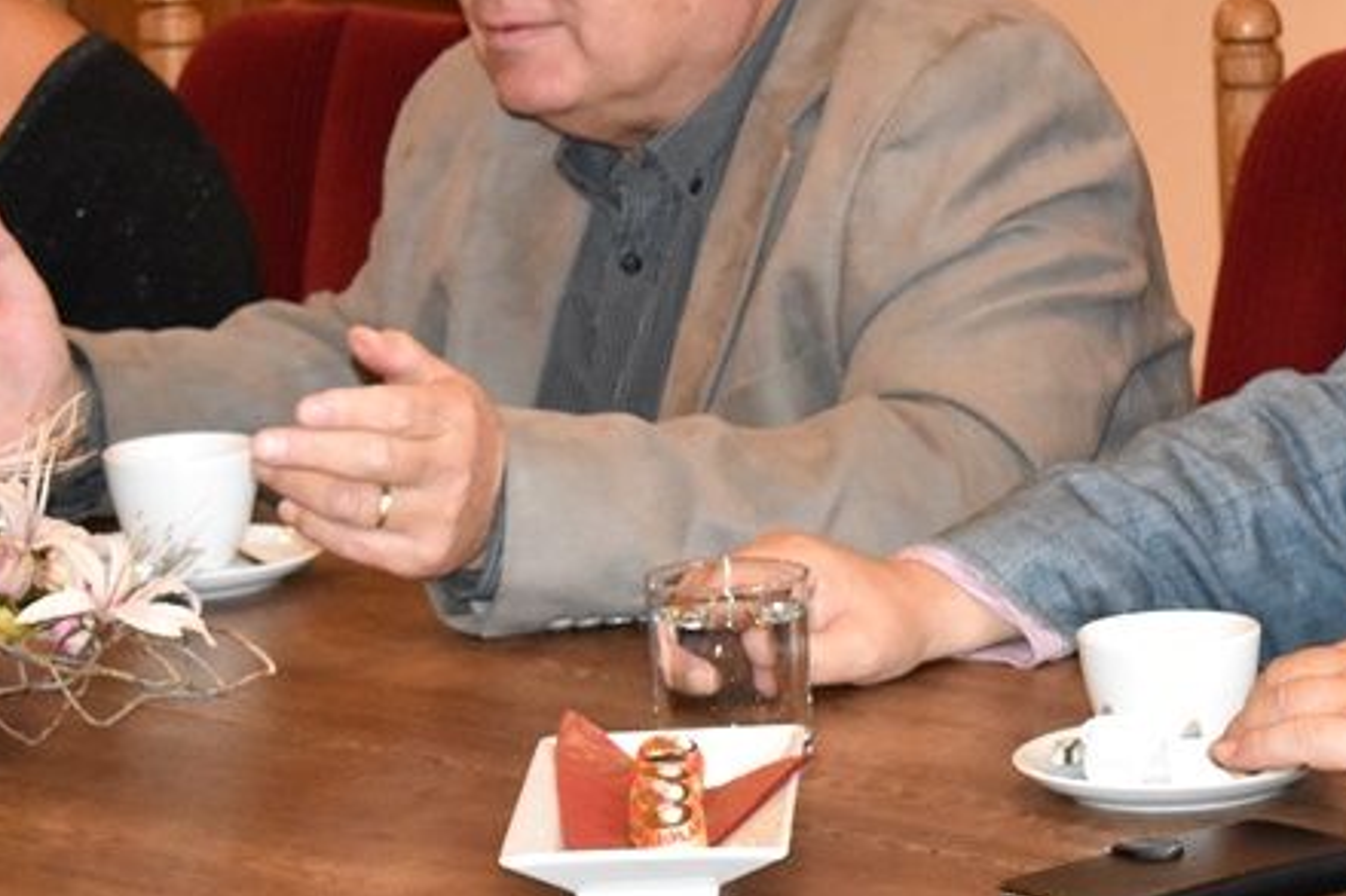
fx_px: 7182
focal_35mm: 192
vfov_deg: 7.1
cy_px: 112
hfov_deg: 10.7
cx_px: 1098
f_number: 5.6
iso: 4000
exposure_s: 1/100
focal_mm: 55
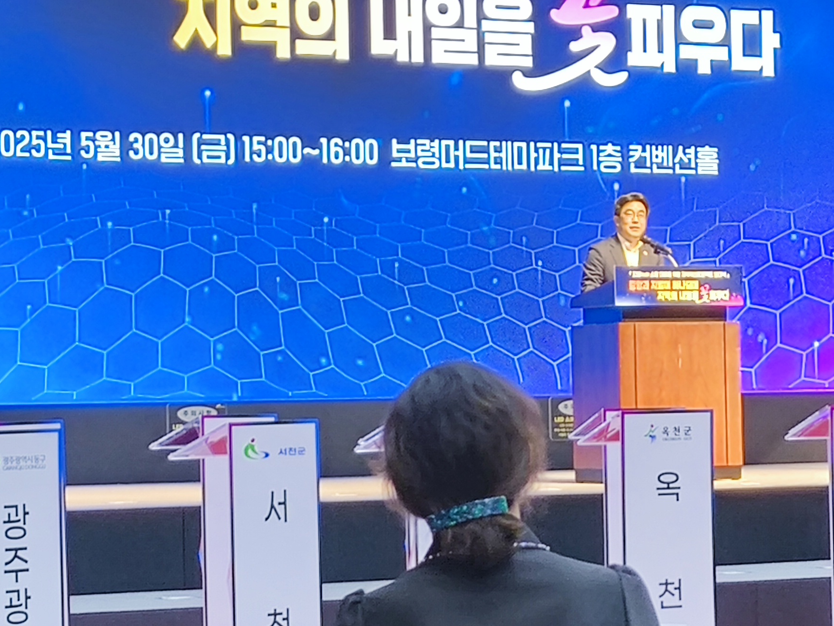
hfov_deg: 14.9
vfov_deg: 11.2
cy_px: 294
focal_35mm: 132
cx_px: 342
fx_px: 3181
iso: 200
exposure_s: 1/60
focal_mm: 4.71
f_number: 1.7
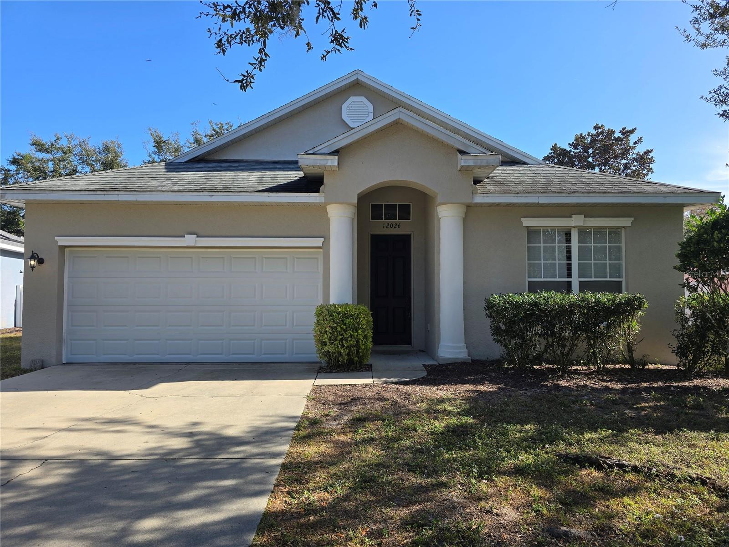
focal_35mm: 23
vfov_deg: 58.9
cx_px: 364
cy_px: 274
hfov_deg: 73.9
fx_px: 484
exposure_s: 1/420
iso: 12
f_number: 1.7
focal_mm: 6.3
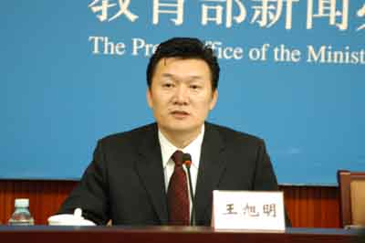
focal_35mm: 105
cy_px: 122
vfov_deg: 13.0
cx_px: 182
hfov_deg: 19.5
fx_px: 1064
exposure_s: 1/15
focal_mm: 70
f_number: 4.5
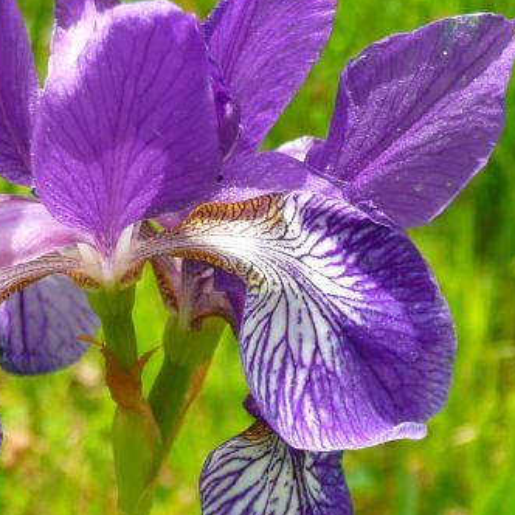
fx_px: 1969
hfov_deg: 14.9
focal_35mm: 117
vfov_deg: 14.9
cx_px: 250
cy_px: 245
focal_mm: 9.1
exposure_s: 1/200
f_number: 4.3
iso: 100
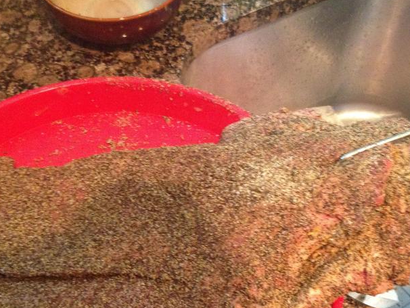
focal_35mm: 49
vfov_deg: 29.5
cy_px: 203
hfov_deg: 38.9
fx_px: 581
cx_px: 226
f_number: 2.4
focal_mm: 4.12
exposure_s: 1/15
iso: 400
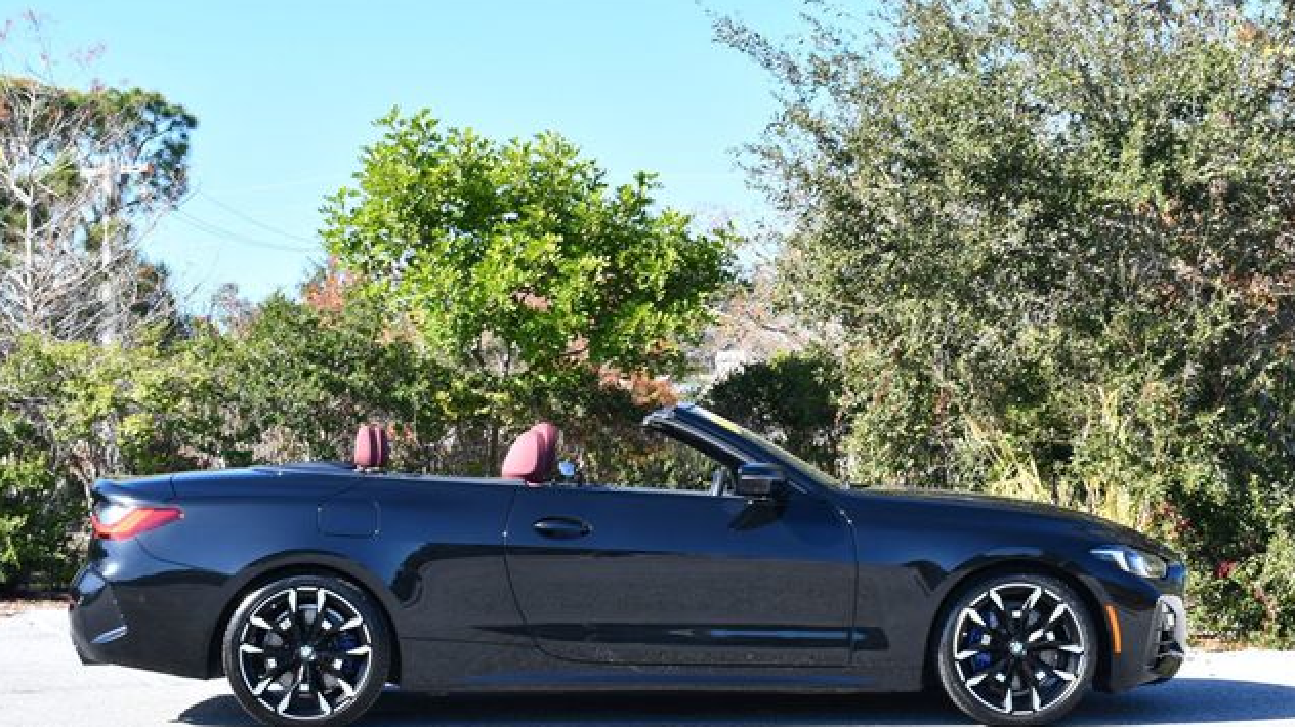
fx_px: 2334
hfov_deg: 31.0
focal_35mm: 68
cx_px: 645
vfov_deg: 17.7
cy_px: 393
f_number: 7.1
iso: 200
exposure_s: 1/250
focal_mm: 32
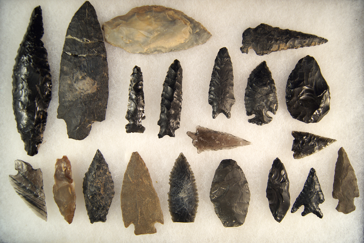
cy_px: 122
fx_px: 303
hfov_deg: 62.0
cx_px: 182
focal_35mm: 30
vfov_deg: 43.6
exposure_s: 1/60
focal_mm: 20
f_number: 4
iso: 100
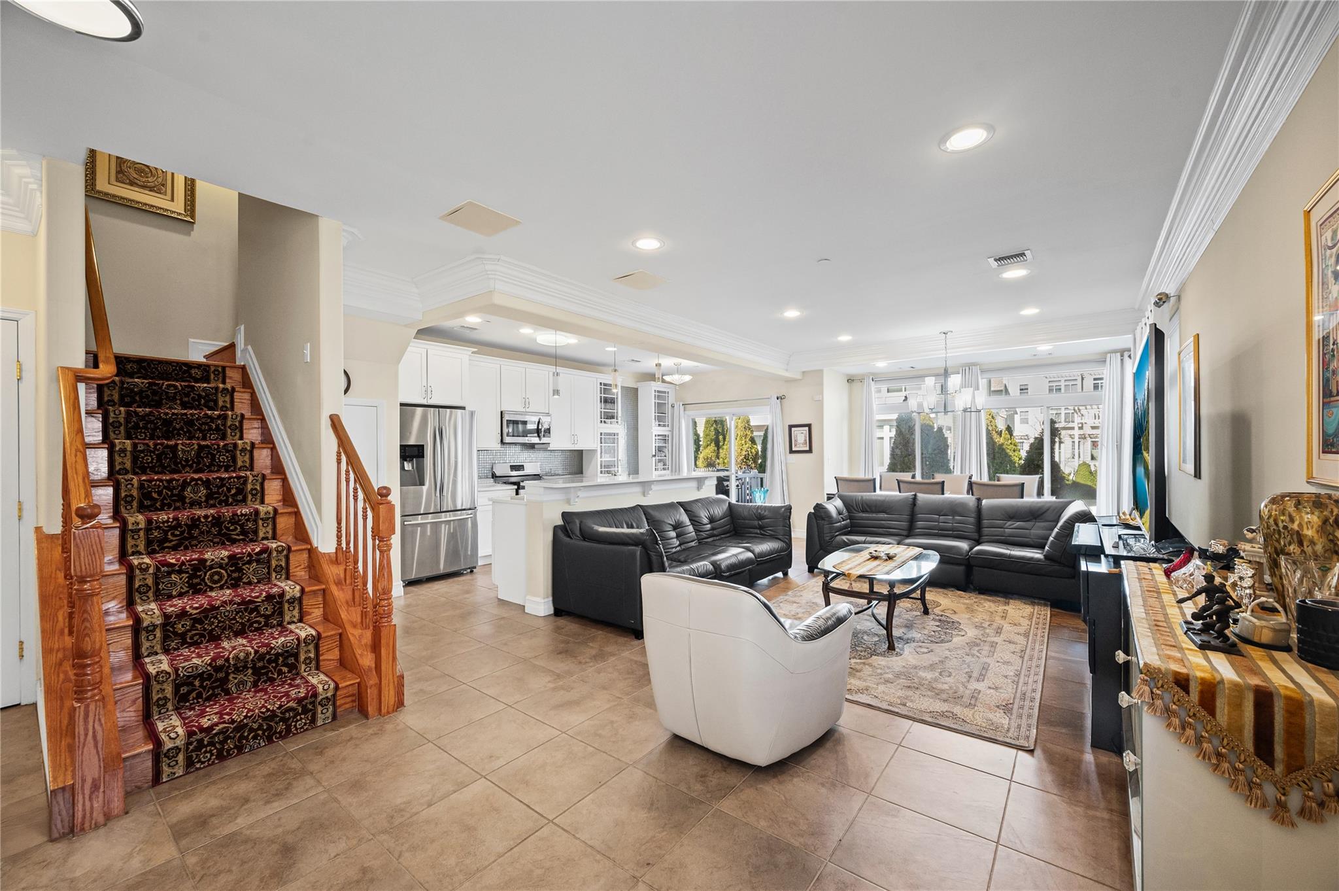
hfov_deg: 104.3
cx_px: 670
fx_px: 520
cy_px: 446
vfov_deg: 81.1
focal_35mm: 14
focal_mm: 14
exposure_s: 1/20
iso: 1600
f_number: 8
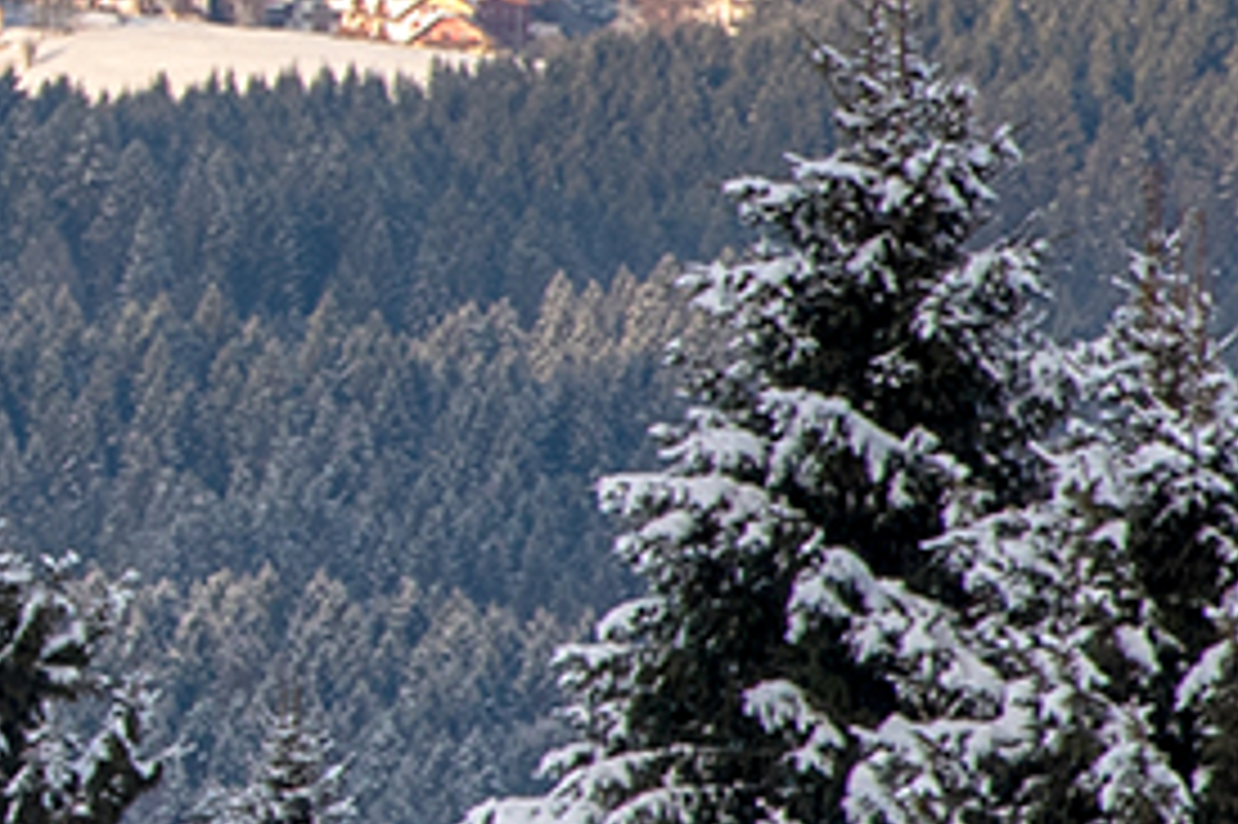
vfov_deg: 2.0
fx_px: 23782
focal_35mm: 692
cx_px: -2836
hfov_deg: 2.9
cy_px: 205
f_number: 13
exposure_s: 1/250
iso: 400
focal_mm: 95
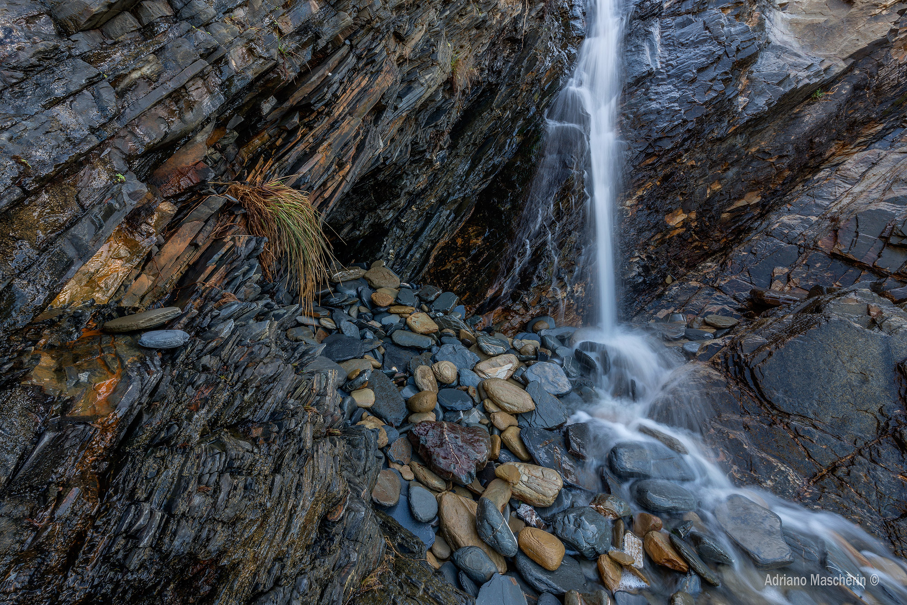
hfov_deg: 104.2
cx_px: 454
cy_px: 302
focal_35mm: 14
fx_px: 353
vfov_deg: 81.3
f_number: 22
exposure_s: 1/2.5
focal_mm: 14
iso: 50
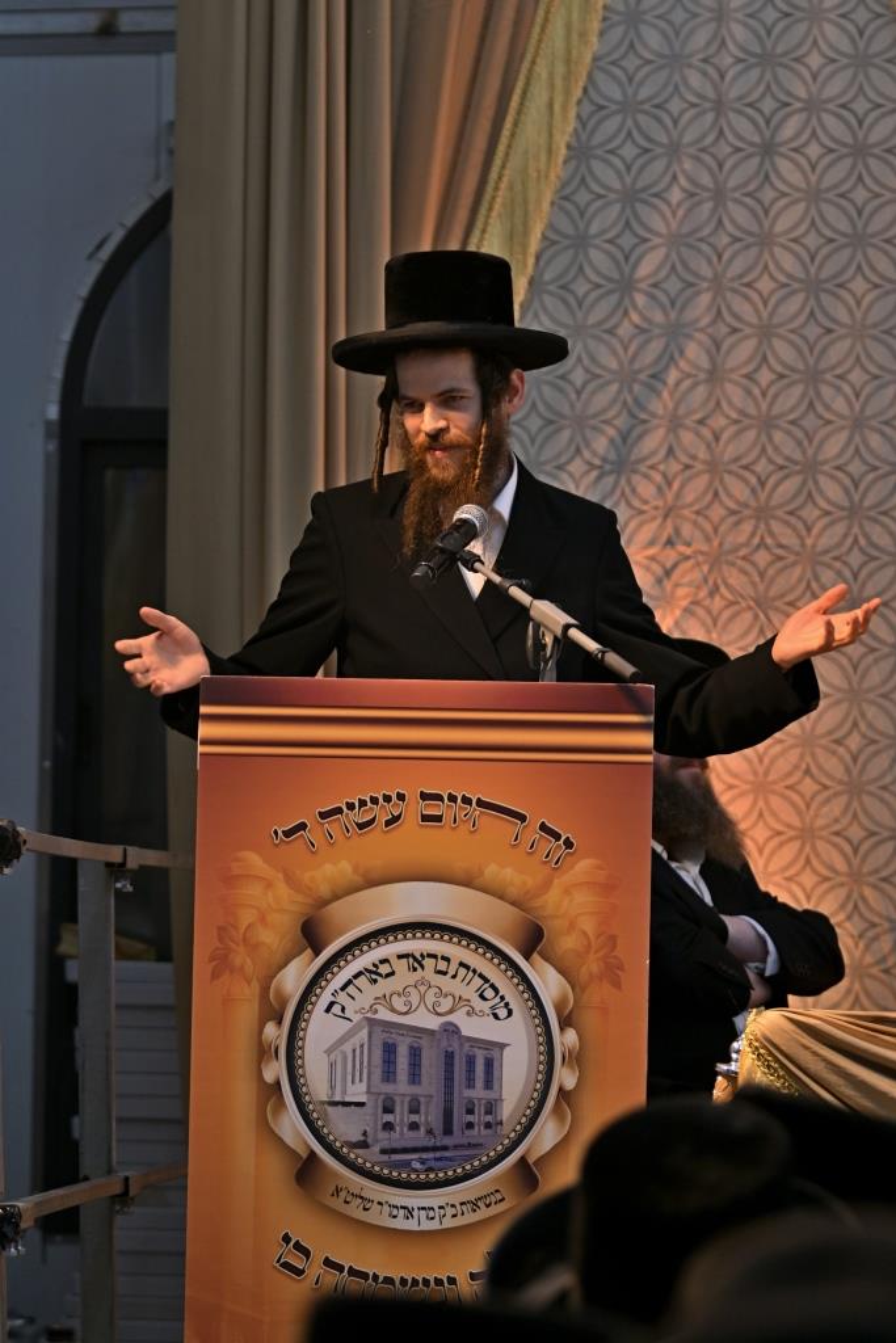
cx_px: 448
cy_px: 672
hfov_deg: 9.3
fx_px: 5486
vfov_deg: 14.0
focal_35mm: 147
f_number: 2.8
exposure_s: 1/250
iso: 160
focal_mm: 98
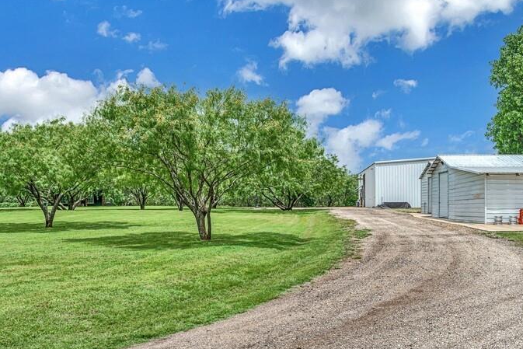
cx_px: 372
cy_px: 210
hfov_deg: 49.3
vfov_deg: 34.9
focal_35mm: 38
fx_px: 552
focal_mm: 25
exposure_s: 1/640
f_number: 8
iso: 100
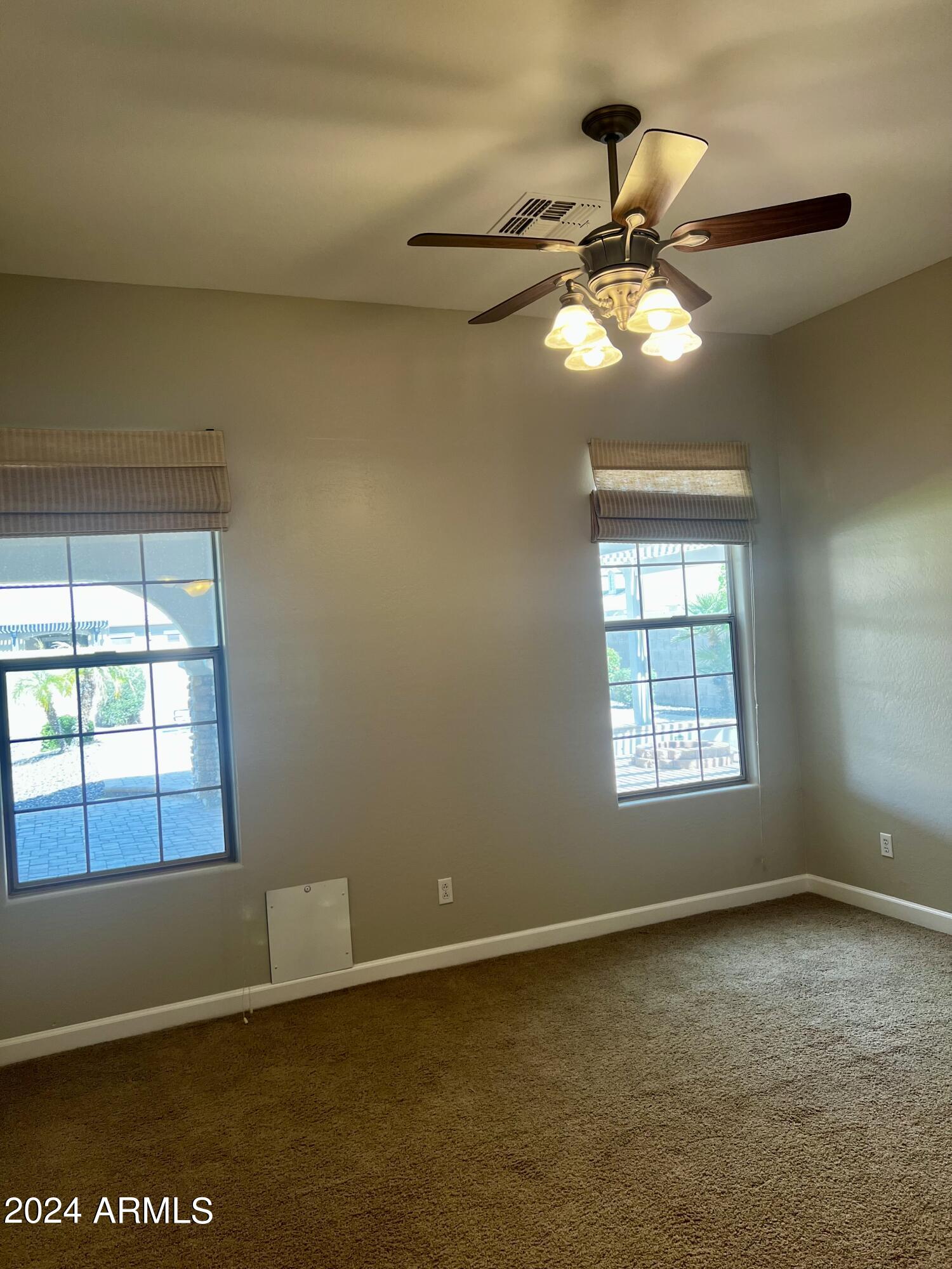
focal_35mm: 26
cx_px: 476
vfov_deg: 67.3
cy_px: 634
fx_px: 953
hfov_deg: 53.1
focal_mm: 5.7
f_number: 1.5
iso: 125
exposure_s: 1/120
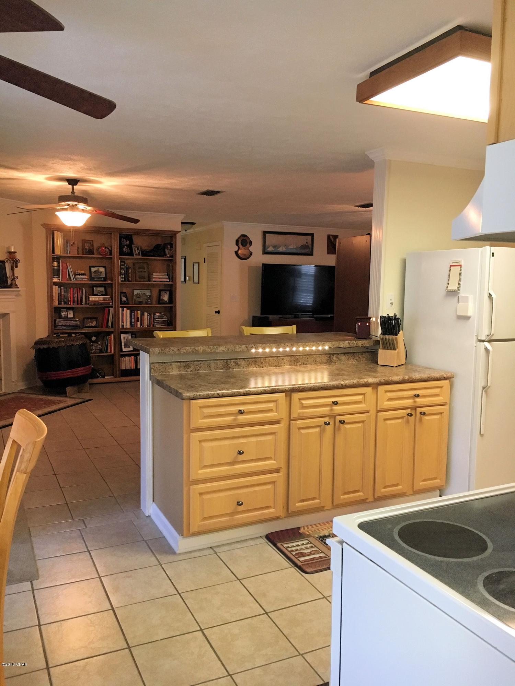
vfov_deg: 61.7
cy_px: 343
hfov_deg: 48.2
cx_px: 258
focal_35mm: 29
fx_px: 575
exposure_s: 1/30
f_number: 2.2
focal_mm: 4.15
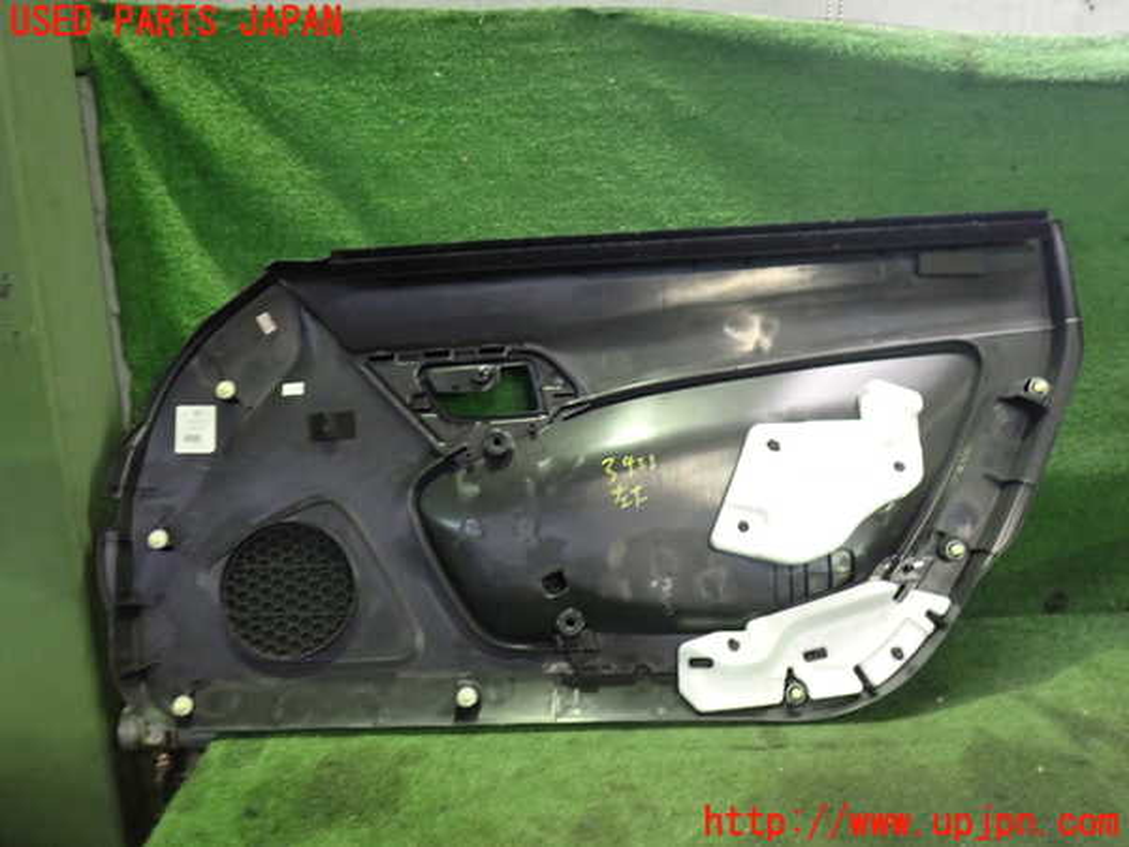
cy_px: 424
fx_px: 978
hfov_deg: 60.0
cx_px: 564
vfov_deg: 46.8
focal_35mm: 30
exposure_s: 1/25
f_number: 2.3
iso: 800
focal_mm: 5.4
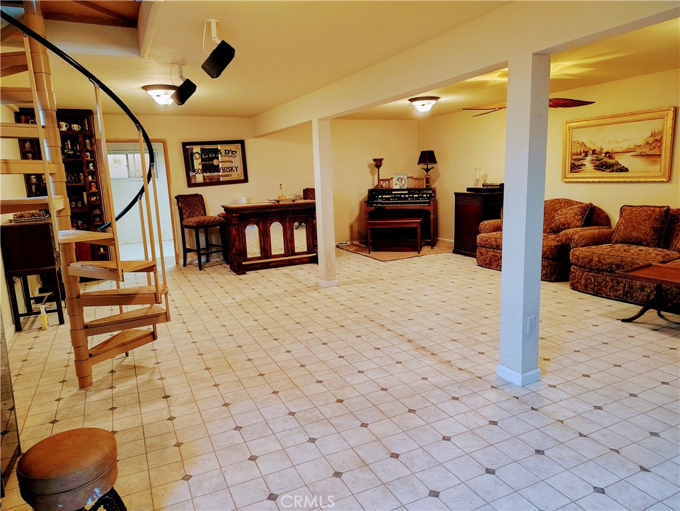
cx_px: 340
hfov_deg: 71.5
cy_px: 256
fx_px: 472
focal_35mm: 24
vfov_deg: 56.9
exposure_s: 1/30
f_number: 1.8
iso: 1634
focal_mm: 5.56
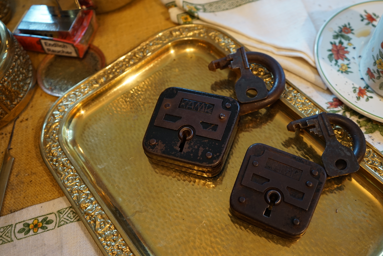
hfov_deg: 60.3
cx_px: 192
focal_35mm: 31
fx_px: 330
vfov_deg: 42.3
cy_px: 128
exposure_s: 1/60
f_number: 4
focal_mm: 31
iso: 800
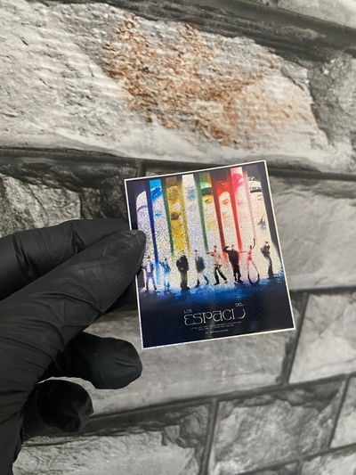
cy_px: 238
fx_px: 343
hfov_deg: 54.9
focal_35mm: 25
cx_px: 178
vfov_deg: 69.4
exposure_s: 1/60
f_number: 1.8
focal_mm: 4.25
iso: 320
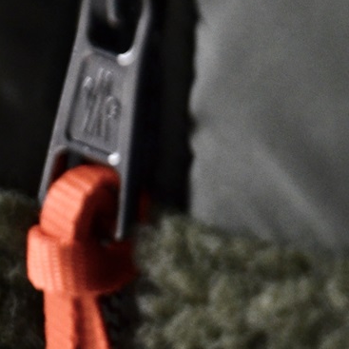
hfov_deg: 3.0
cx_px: 170
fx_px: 6570
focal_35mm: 576
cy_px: 709
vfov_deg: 3.0
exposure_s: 1/13
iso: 1600
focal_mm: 110
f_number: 7.1
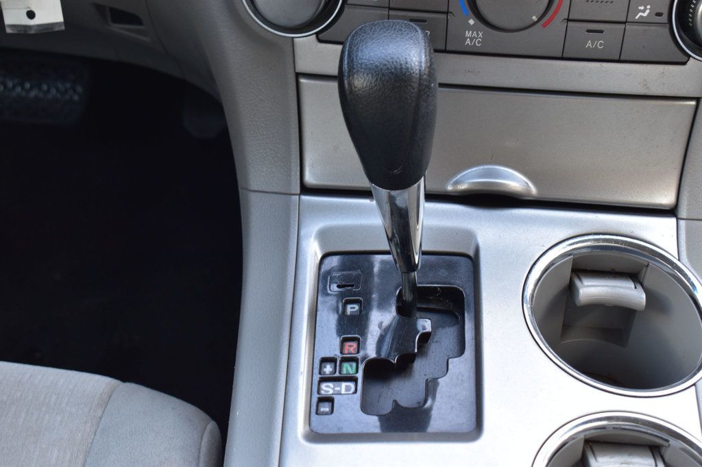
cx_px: 351
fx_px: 1228
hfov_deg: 31.9
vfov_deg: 21.6
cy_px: 234
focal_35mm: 63
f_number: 6.3
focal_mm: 42
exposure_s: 1/20
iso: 400
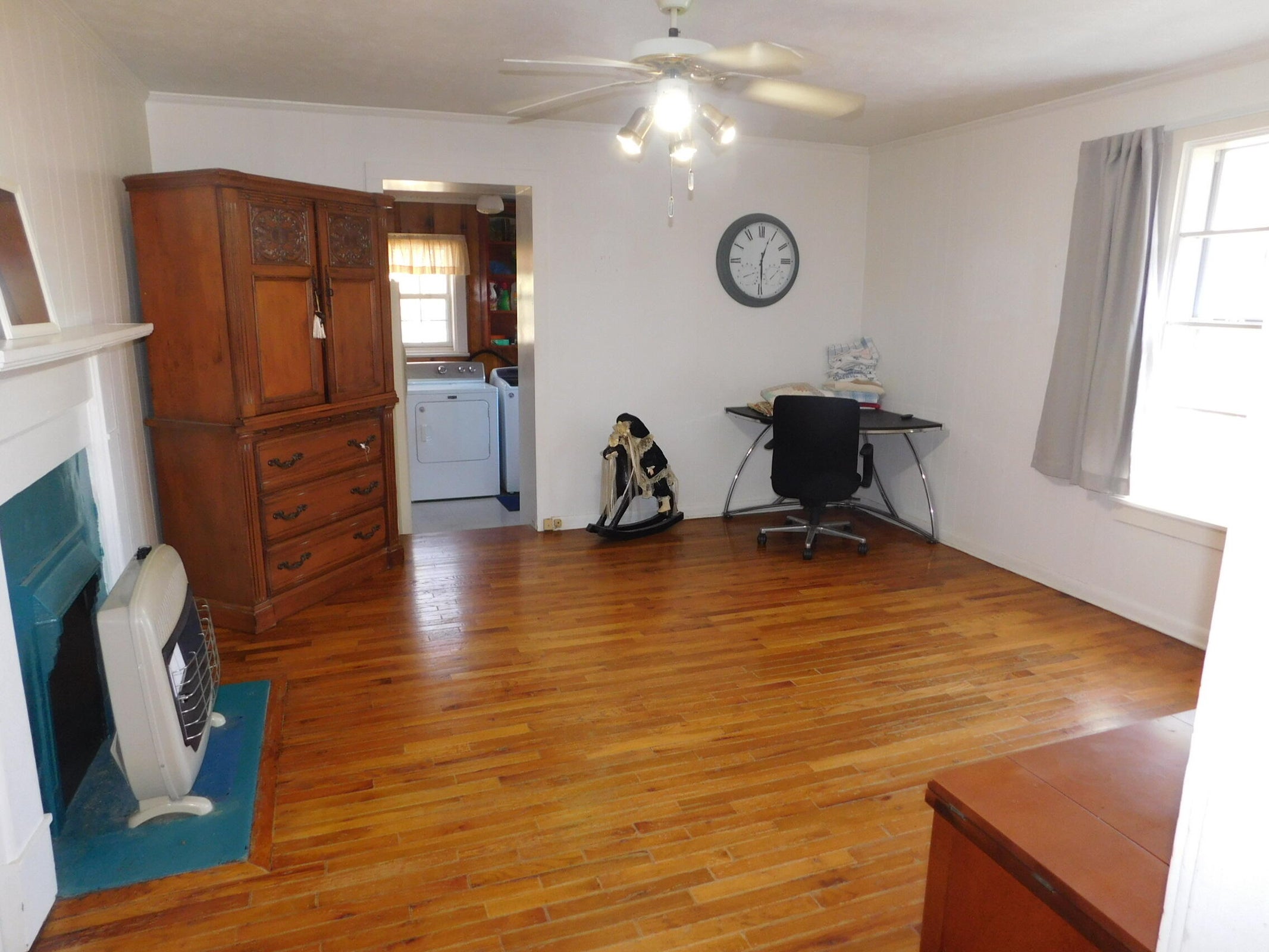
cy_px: 476
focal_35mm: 23
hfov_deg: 73.9
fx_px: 843
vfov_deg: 58.9
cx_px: 634
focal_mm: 4
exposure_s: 1/30
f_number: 3
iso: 200
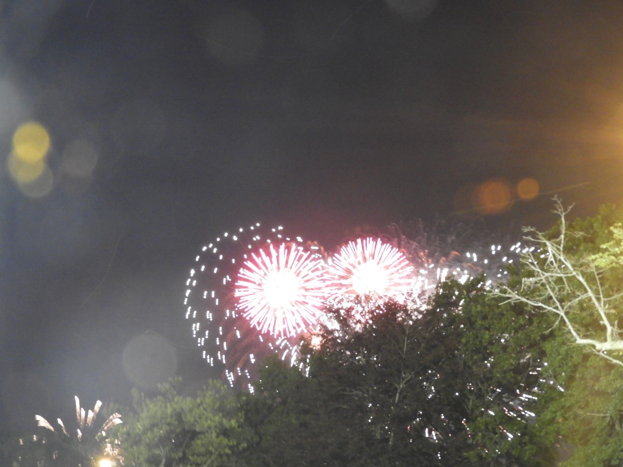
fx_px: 1098
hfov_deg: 31.7
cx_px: 315
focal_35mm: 61
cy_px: 234
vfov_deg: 24.0
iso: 800
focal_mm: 10.7
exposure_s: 1/2.5
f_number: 4.2
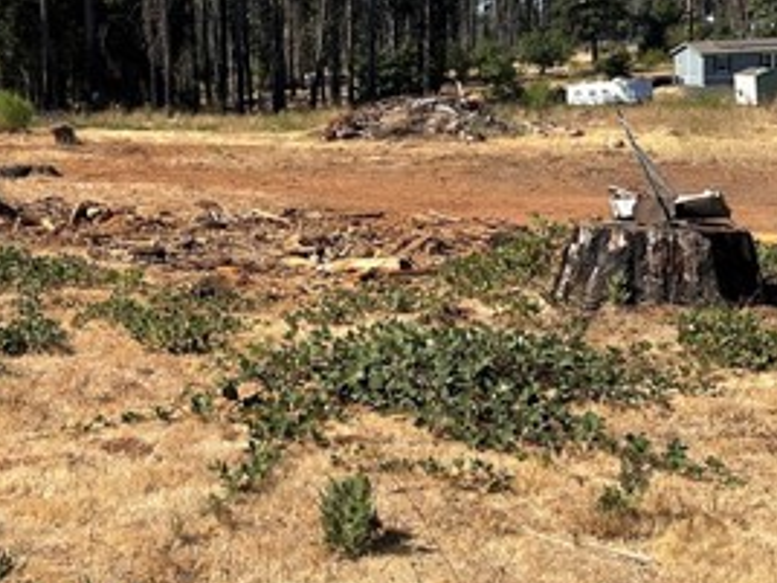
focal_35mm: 62
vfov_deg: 23.6
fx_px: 1392
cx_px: 145
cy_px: 209
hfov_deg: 30.4
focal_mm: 5.7
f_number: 1.5
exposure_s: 1/3257
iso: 50
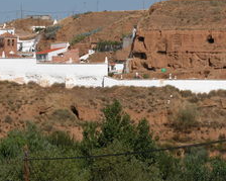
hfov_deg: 8.9
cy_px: 65
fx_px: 1458
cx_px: 105
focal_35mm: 218
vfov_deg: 7.1
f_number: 6.7
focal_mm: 31.9
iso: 100
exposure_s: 1/662
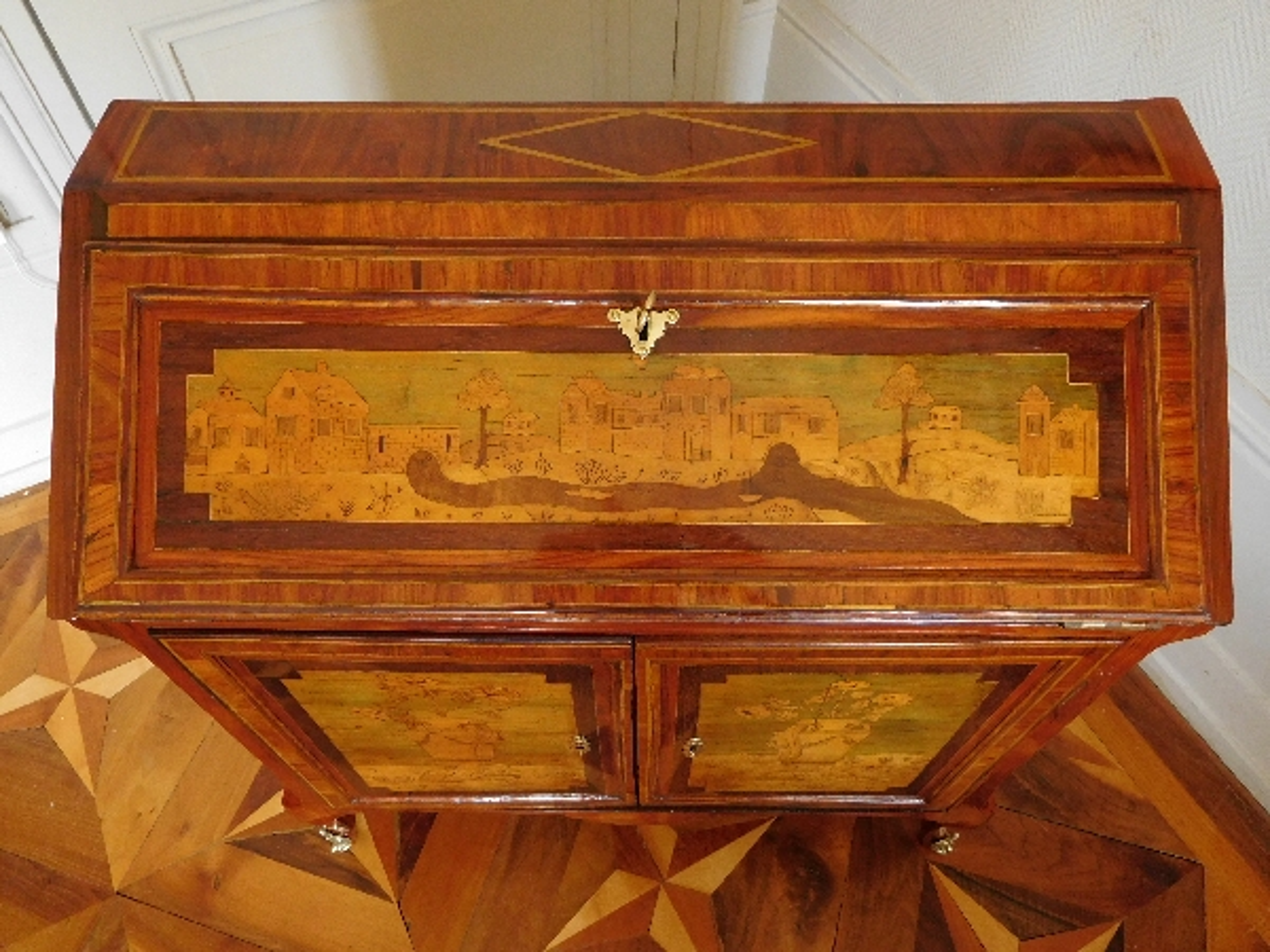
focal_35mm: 25
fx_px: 917
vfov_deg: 54.9
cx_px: 635
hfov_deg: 69.4
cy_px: 476
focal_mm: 4.5
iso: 400
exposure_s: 1/30
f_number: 3.4
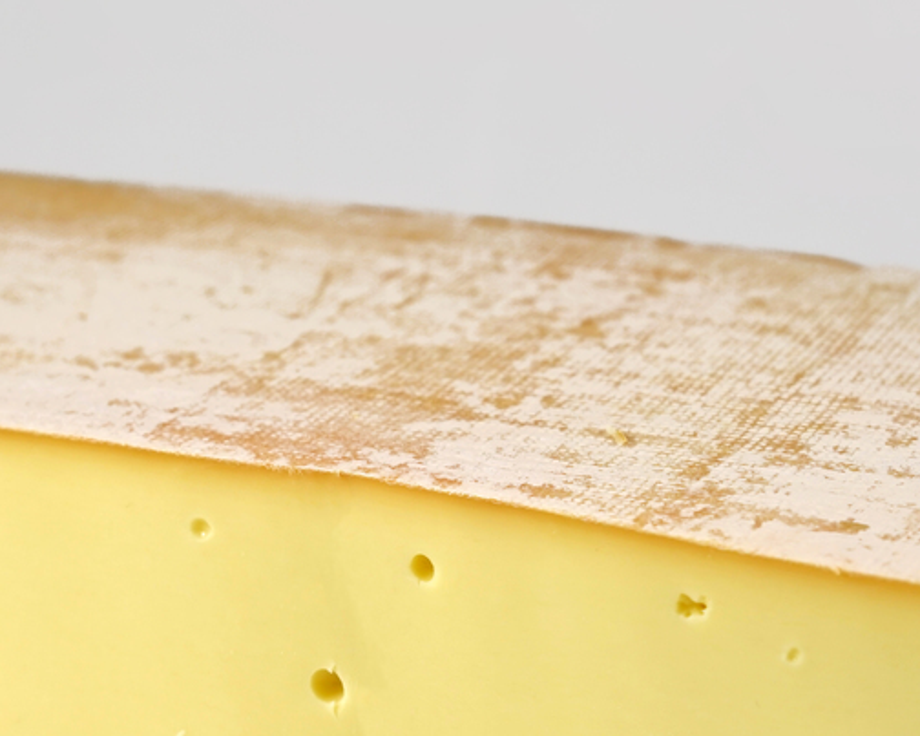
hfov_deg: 15.6
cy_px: 608
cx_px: 420
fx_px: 3348
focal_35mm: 123
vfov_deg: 12.5
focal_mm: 55
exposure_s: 1/80
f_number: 5
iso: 64
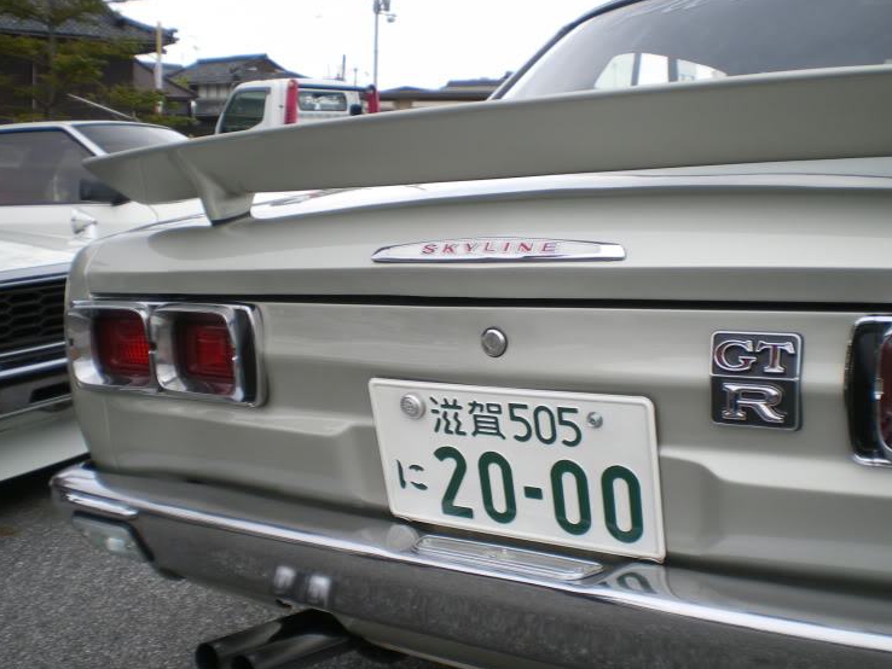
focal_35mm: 39
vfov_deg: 36.8
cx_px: 458
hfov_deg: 47.8
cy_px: 359
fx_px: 1005
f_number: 4.6
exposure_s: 1/200
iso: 50
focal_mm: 6.3
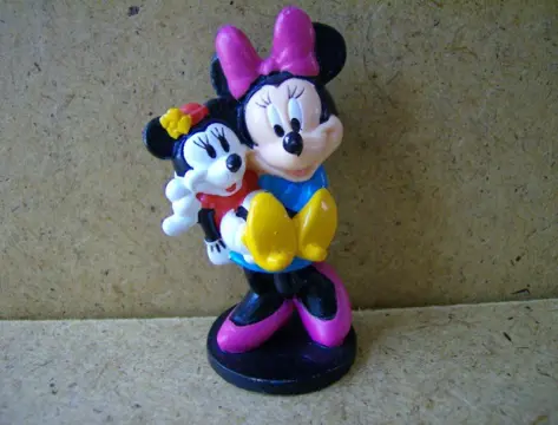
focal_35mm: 36
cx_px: 279
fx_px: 583
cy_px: 212
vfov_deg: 40.0
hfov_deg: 51.1
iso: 185
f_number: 2.8
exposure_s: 1/64
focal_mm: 6
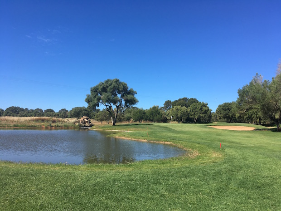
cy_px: 106
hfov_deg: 61.7
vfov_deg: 48.2
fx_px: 235
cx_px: 140
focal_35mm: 29
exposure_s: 1/1538
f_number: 2.2
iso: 25
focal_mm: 4.15
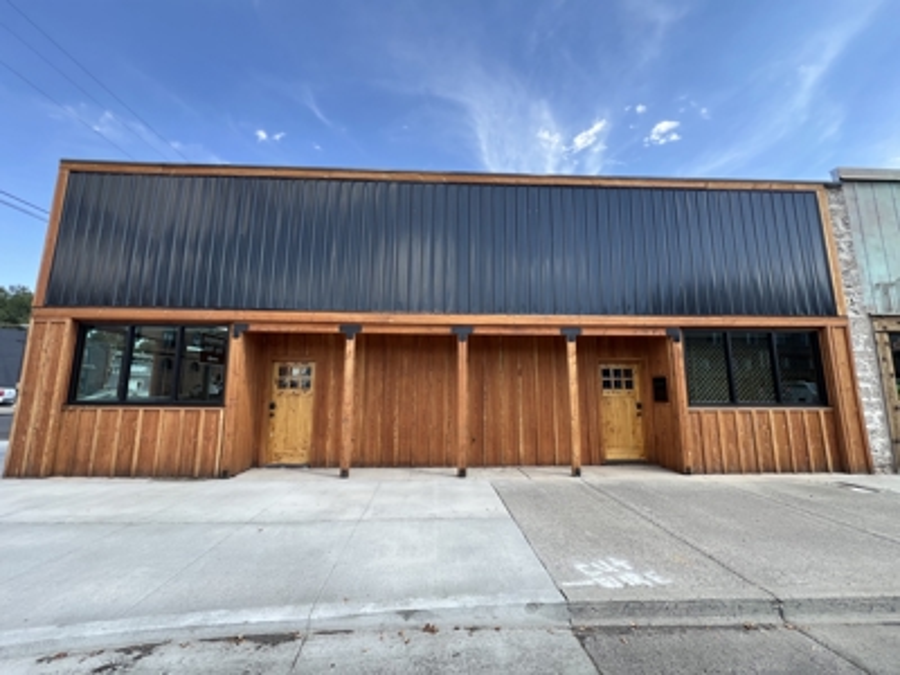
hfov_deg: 106.2
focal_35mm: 13
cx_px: 450
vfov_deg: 89.9
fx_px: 338
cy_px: 338
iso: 32
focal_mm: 1.57
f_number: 1.8
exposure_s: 1/219
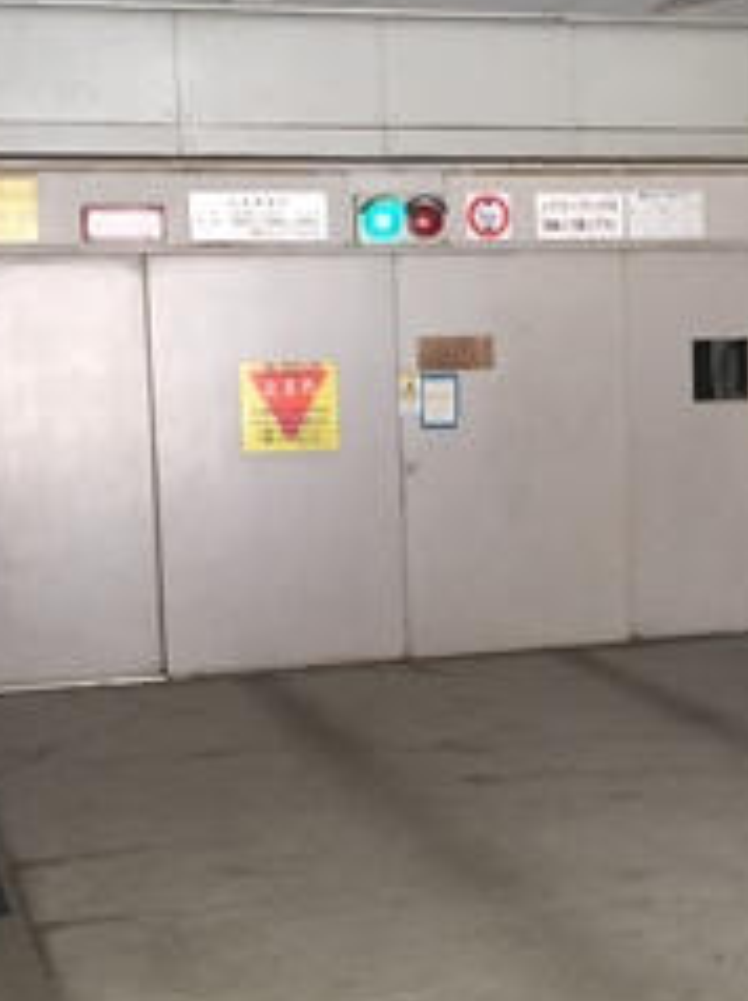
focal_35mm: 78
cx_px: 710
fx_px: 2251
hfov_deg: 18.5
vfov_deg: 25.0
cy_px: 585
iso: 125
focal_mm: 4.15
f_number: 2.2
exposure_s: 1/30
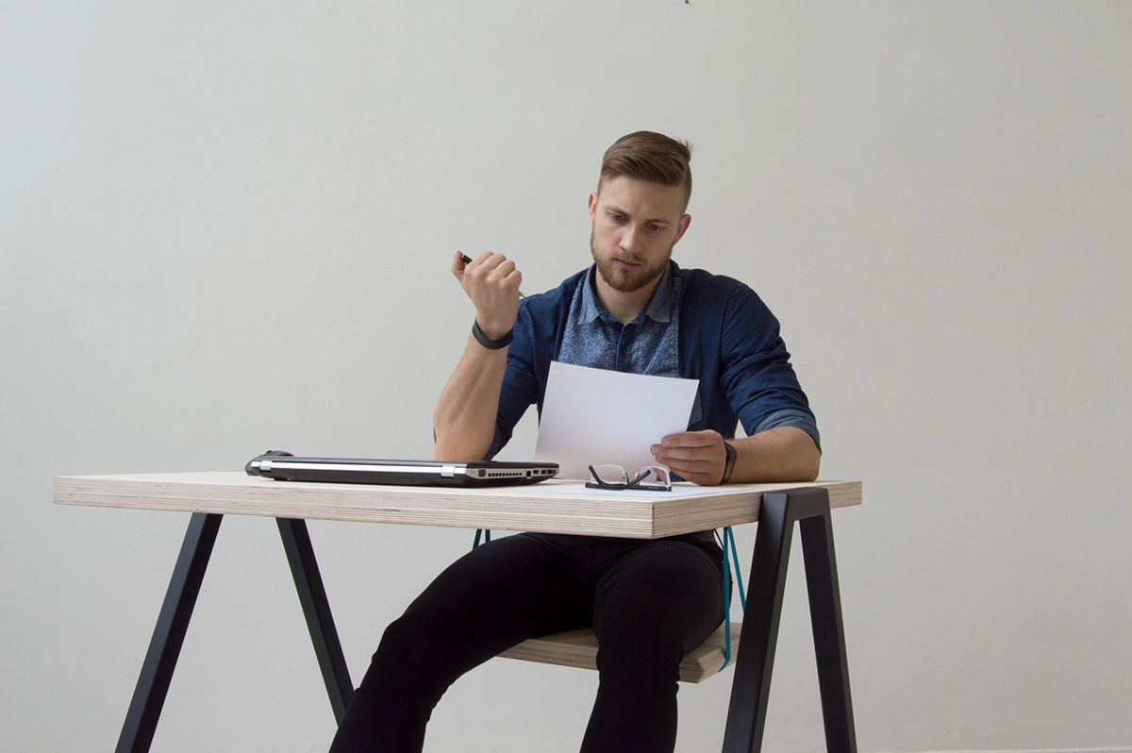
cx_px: 566
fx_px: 1131
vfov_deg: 36.8
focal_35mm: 36
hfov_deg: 53.2
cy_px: 376
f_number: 22
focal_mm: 24
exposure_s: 1/5
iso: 200
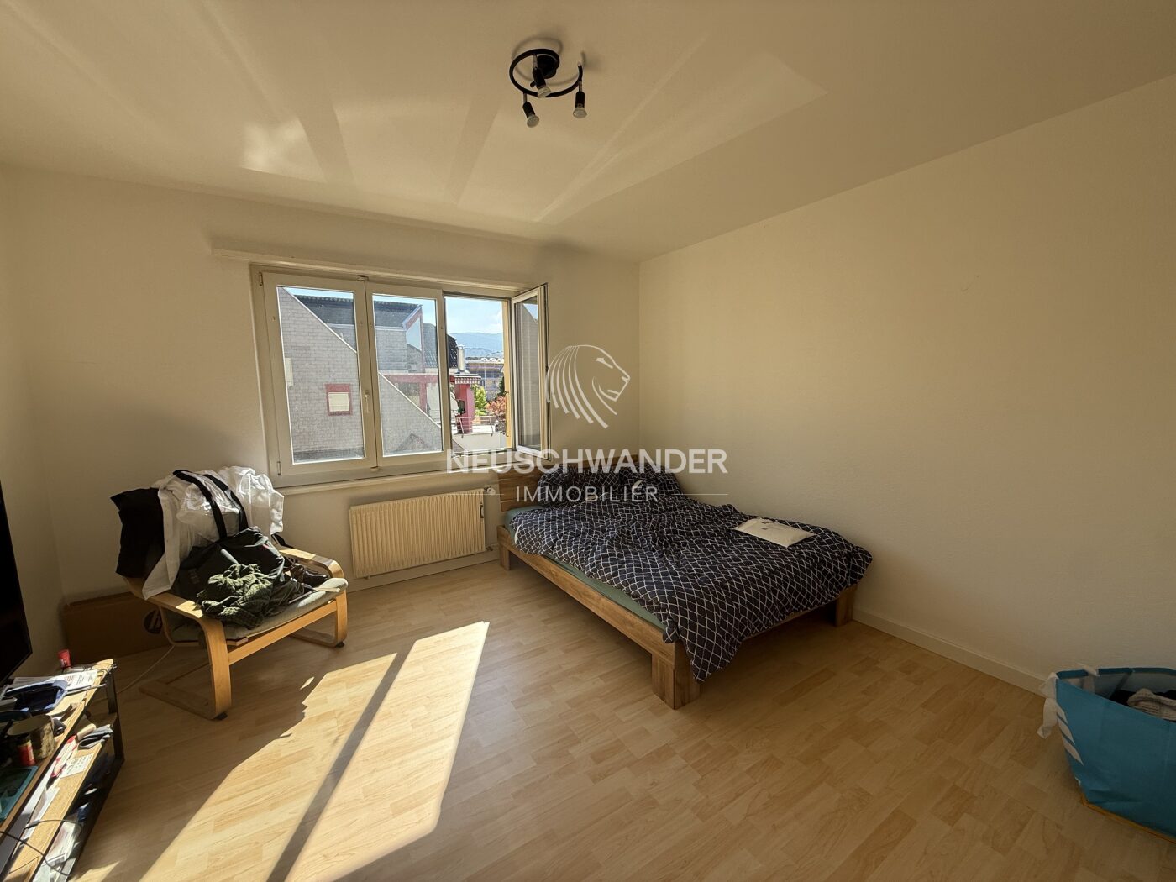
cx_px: 588
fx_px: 476
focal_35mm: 14
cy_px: 441
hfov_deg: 102.1
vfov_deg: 85.7
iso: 64
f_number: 2.2
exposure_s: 1/442
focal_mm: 2.22
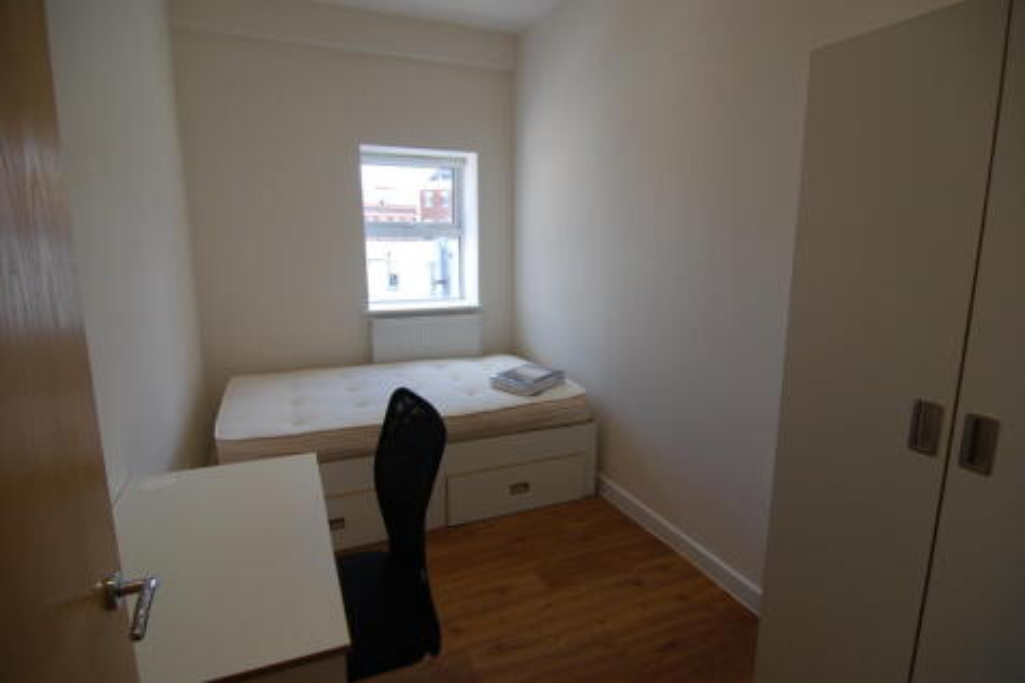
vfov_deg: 67.3
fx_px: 512
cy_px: 342
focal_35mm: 18
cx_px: 512
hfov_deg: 90.0
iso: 200
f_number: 5
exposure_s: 1/100
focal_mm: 12
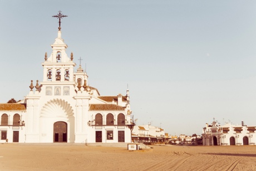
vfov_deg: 31.9
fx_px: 299
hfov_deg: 46.4
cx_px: 128
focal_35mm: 42
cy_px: 86
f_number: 9
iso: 100
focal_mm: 28
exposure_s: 1/100
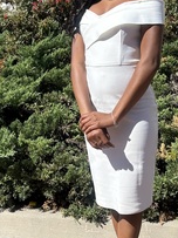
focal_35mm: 64
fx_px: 439
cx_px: 117
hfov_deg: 22.8
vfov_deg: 30.3
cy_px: 117
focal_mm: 5.7
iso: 50
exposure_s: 1/4115
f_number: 1.5
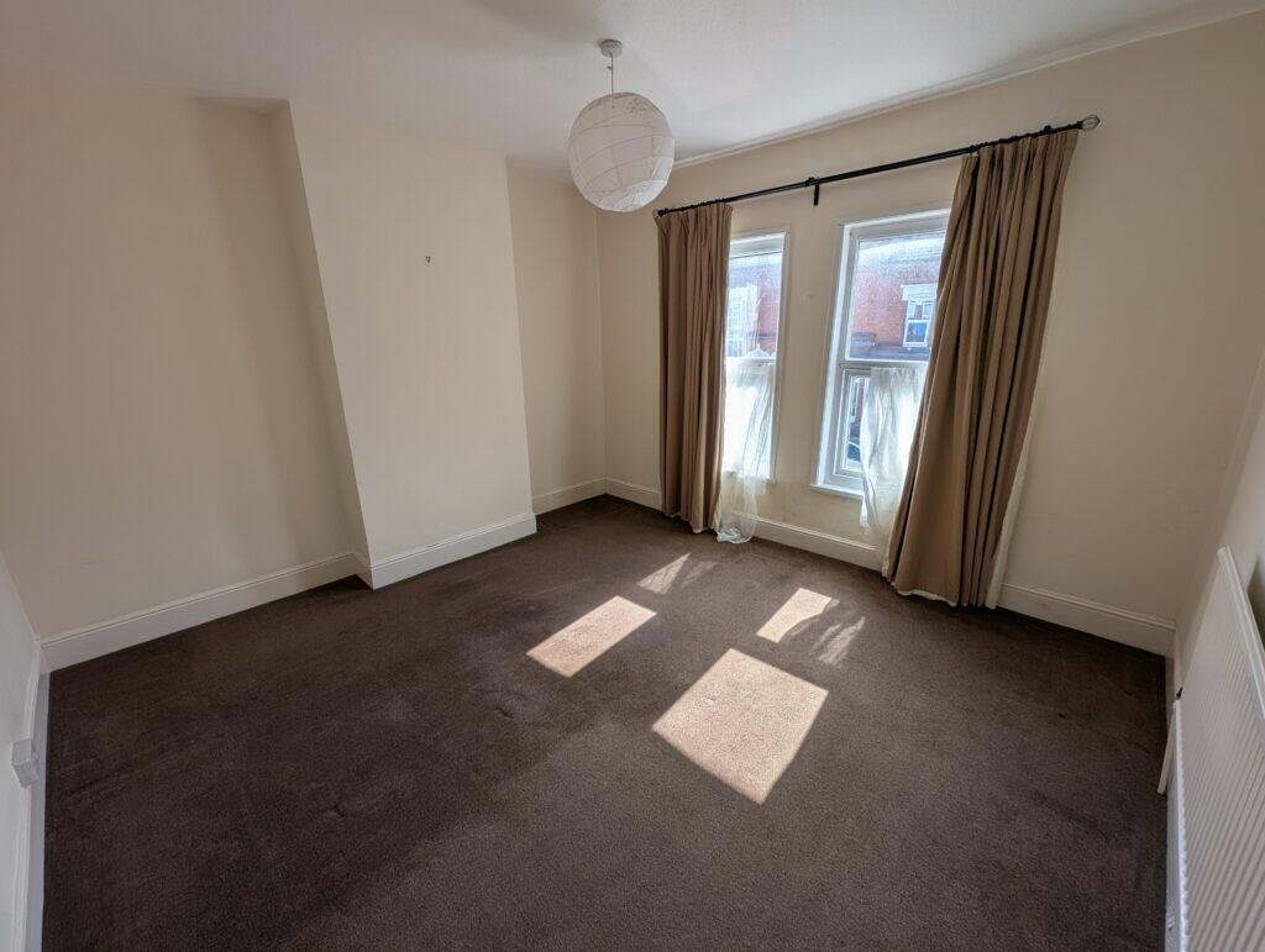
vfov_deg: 90.1
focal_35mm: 13
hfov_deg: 106.1
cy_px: 476
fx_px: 476
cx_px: 632
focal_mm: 1.95
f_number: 2.2
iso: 49
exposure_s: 1/365
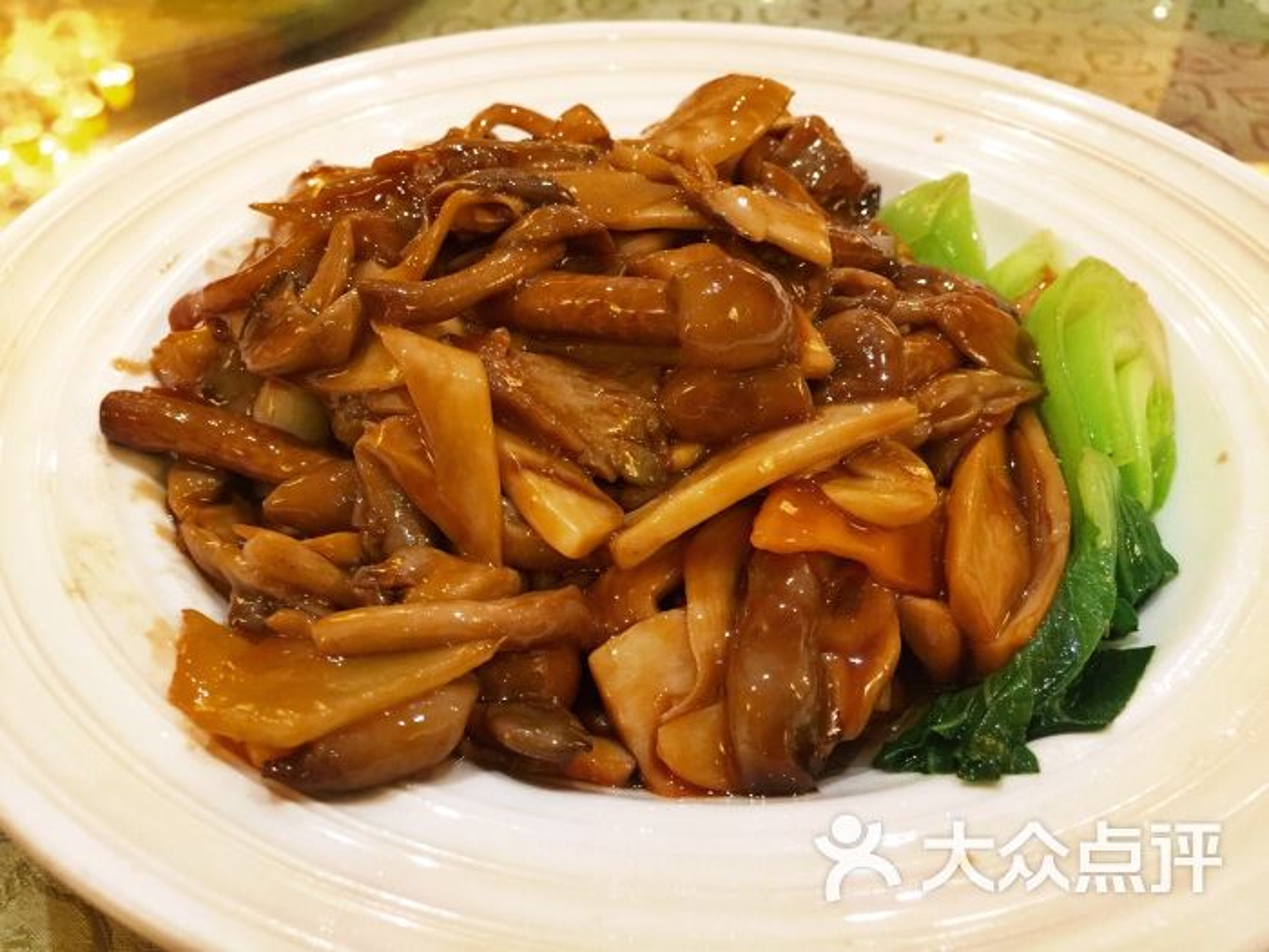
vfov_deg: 48.2
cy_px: 476
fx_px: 1063
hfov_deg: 61.7
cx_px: 634
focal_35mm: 29
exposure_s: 1/10
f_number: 2.2
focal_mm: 4.15
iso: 100
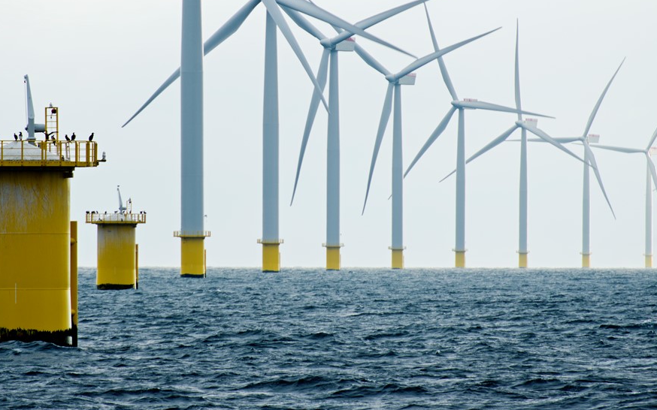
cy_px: 147
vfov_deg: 2.6
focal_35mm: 515
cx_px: 274
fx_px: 9220
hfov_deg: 4.1
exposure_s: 1/160
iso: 100
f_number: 8
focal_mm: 400
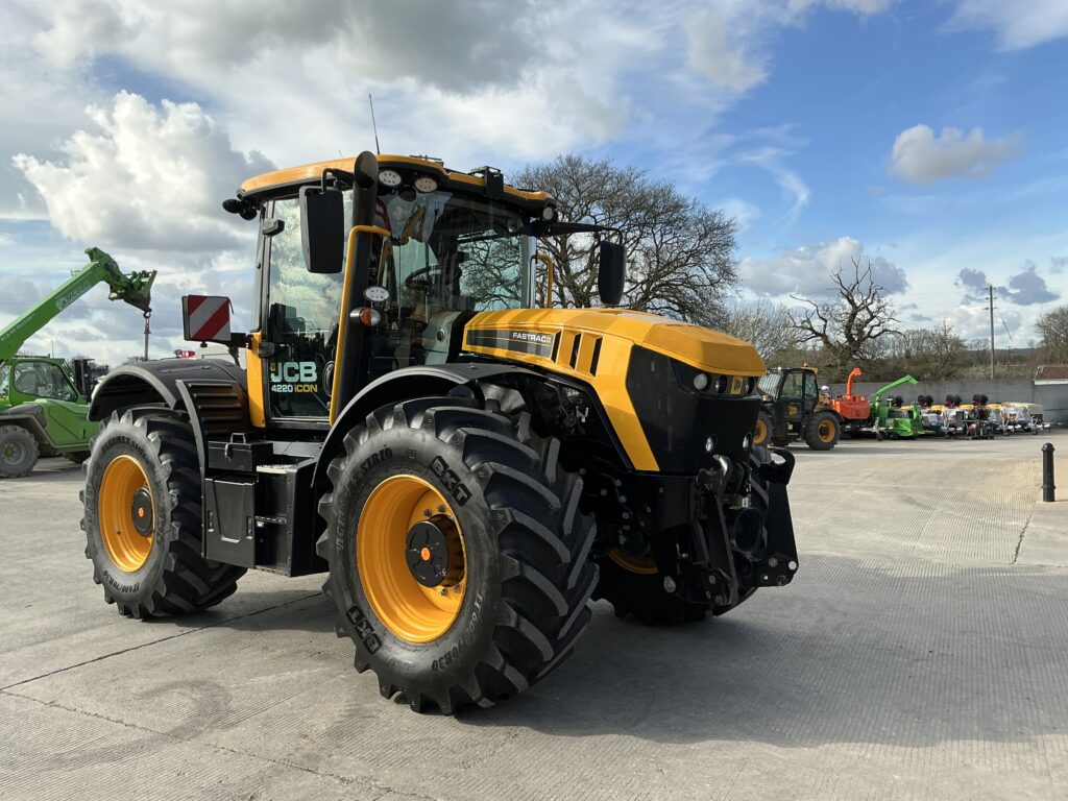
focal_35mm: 28
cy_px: 400
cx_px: 534
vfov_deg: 49.7
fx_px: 864
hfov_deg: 63.4
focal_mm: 3
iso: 25
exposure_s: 1/1144
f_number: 1.8
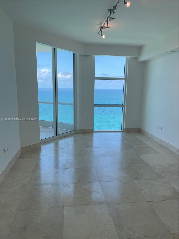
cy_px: 120
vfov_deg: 69.4
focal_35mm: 25
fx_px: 172
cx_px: 90
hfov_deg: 54.9
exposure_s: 1/432
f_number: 1.6
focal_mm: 5.1
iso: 32
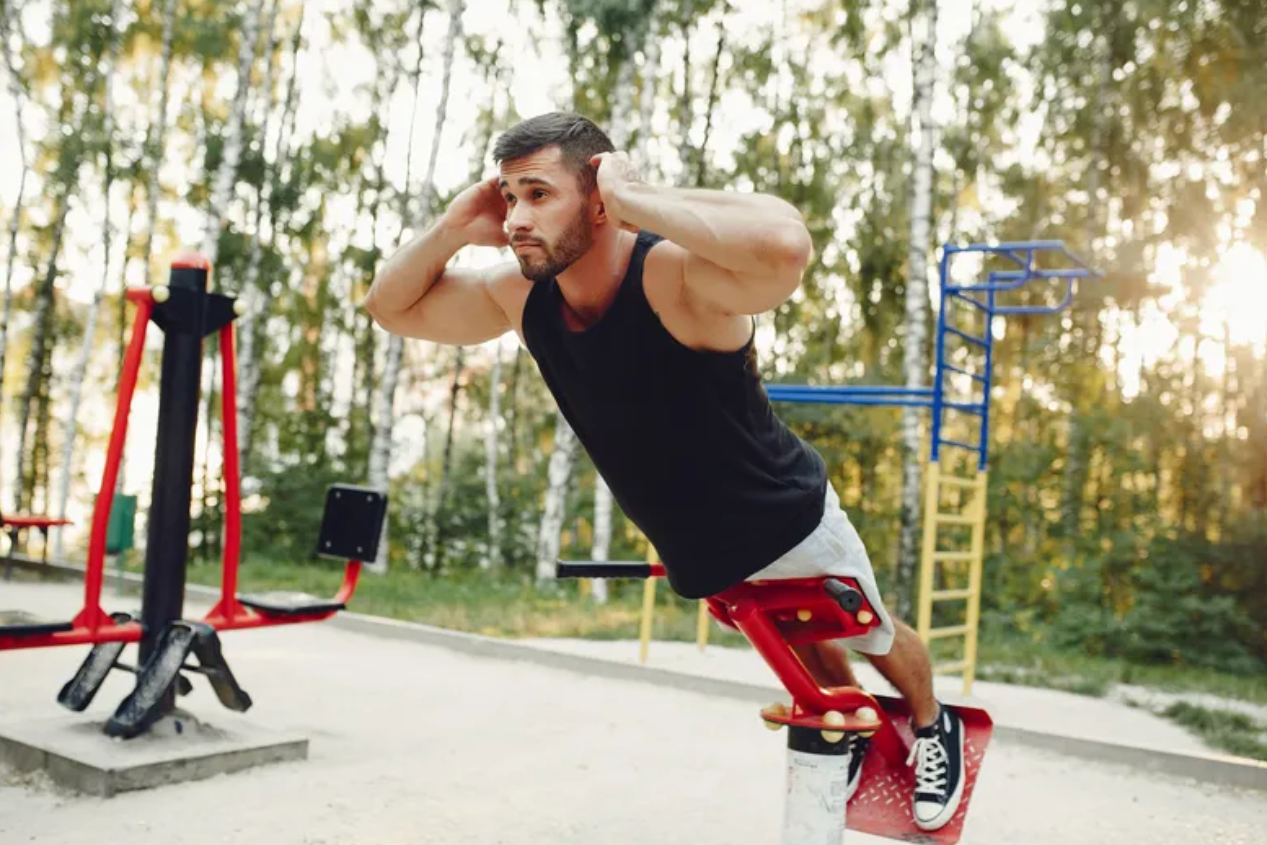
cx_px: 618
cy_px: 419
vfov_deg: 36.9
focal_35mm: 36
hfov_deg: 53.1
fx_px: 1267
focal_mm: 35
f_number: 2.5
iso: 100
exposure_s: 1/100
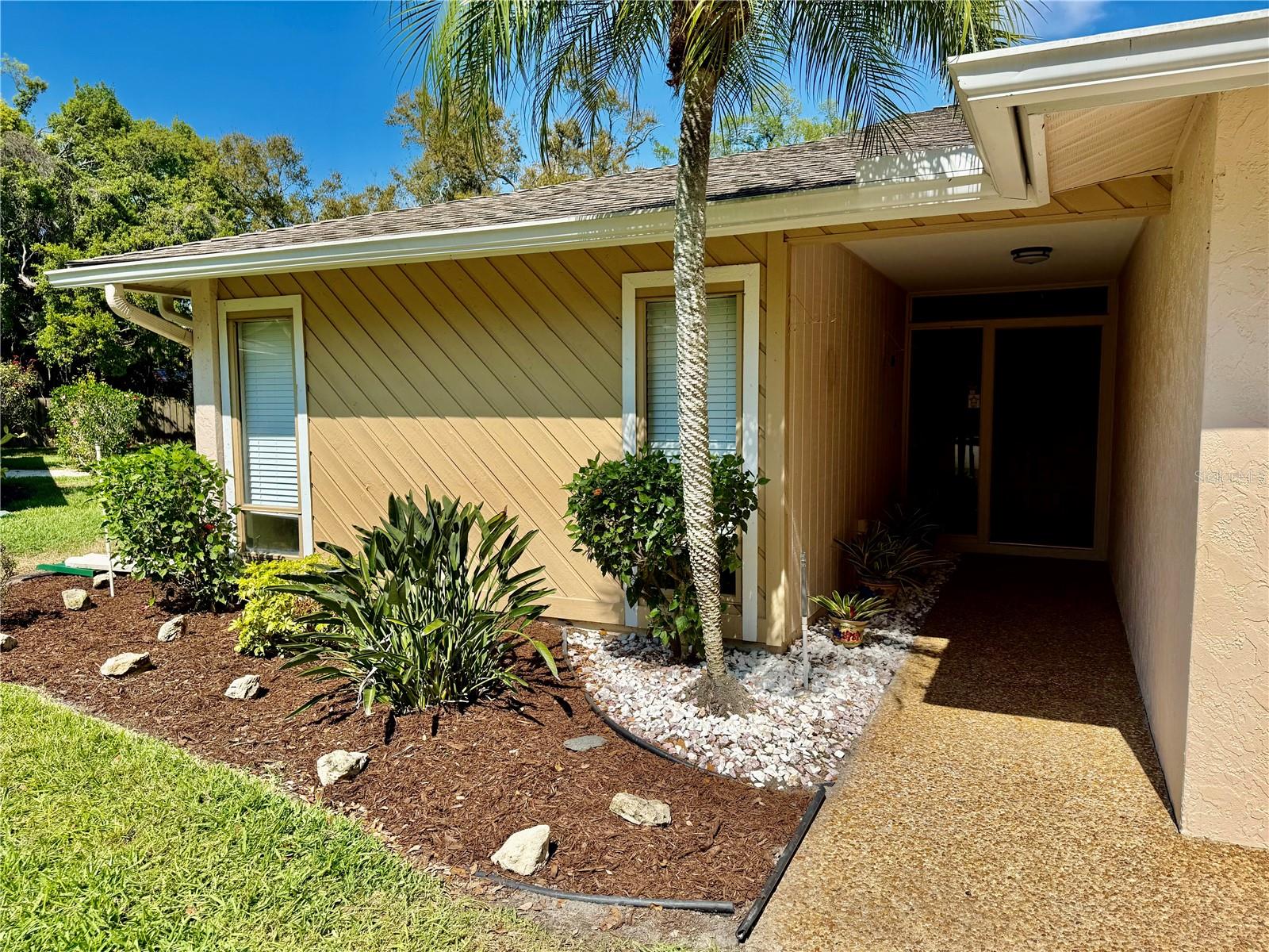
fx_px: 880
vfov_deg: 56.8
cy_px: 476
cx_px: 634
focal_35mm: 24
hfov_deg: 71.6
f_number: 1.78
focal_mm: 6.76
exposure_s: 1/4405
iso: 80
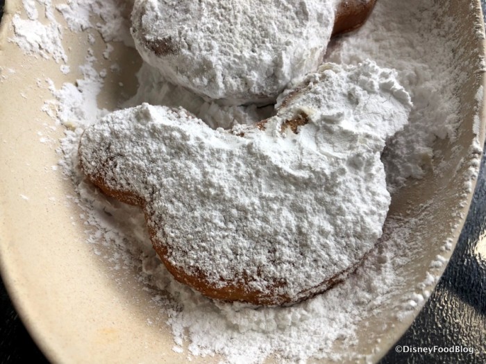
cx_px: 243
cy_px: 182
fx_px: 393
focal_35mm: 28
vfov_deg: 49.7
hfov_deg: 63.4
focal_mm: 3.99
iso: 20
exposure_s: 1/362
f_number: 1.8
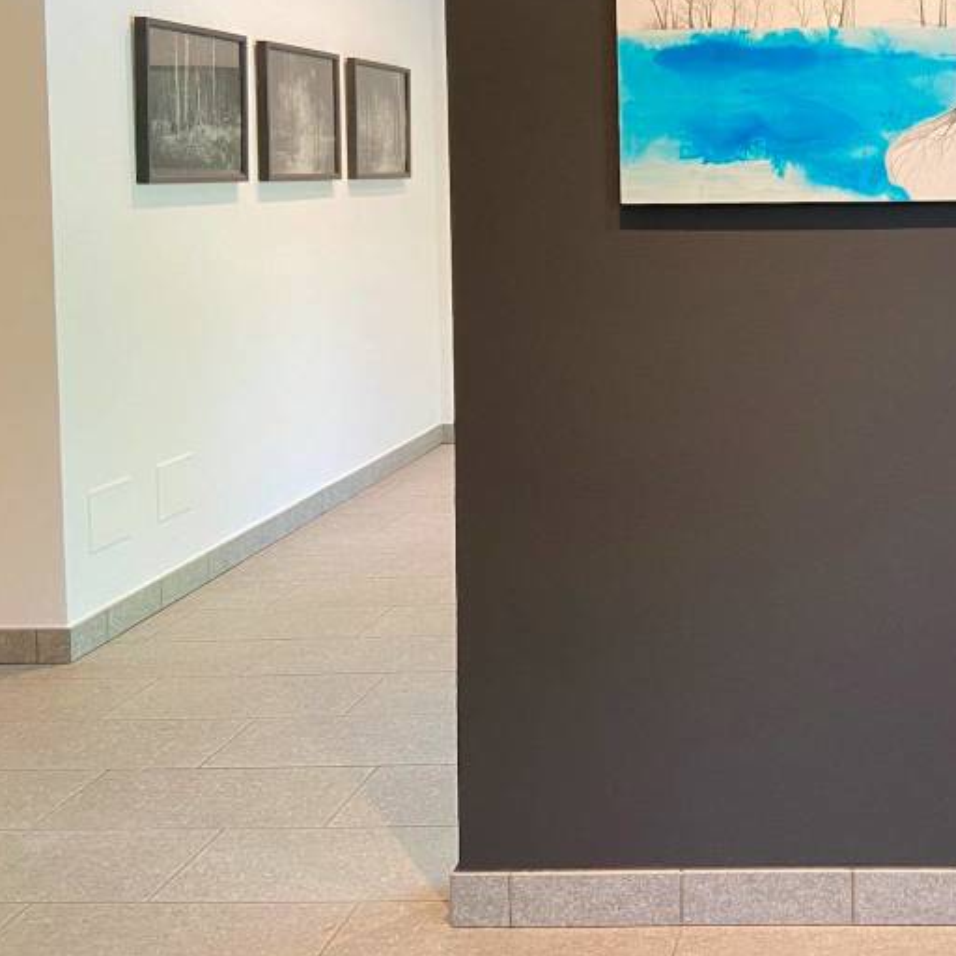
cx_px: 919
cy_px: 245
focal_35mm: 46
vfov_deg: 36.0
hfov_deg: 34.1
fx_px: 1437
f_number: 1.8
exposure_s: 1/50
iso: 64
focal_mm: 4.25
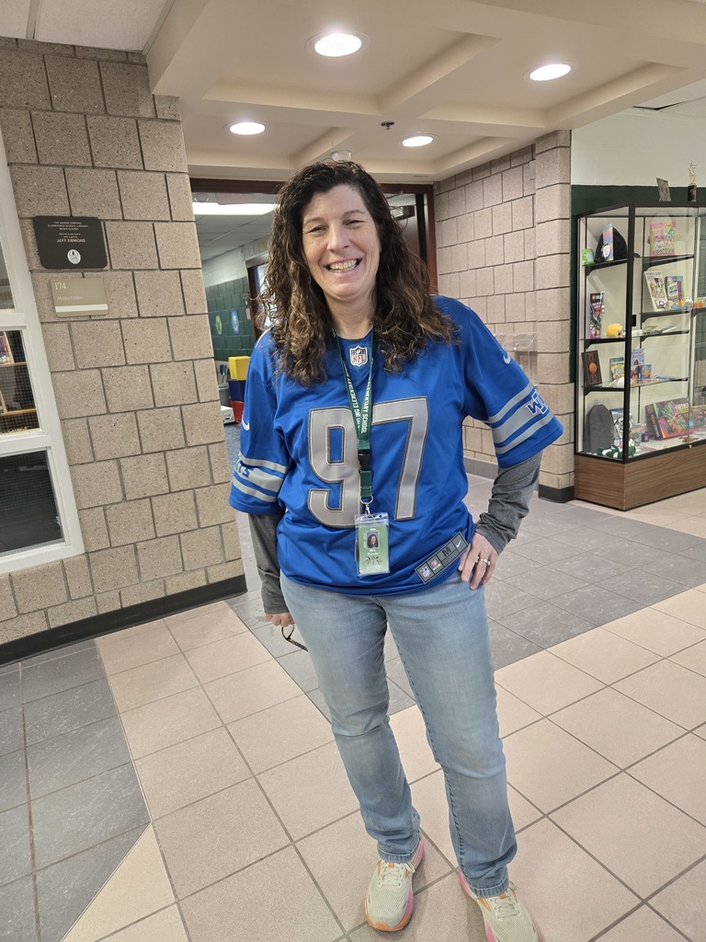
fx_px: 625
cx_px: 353
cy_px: 471
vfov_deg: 73.9
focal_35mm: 23
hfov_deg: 58.9
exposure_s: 1/120
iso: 400
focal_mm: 5.4
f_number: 1.8
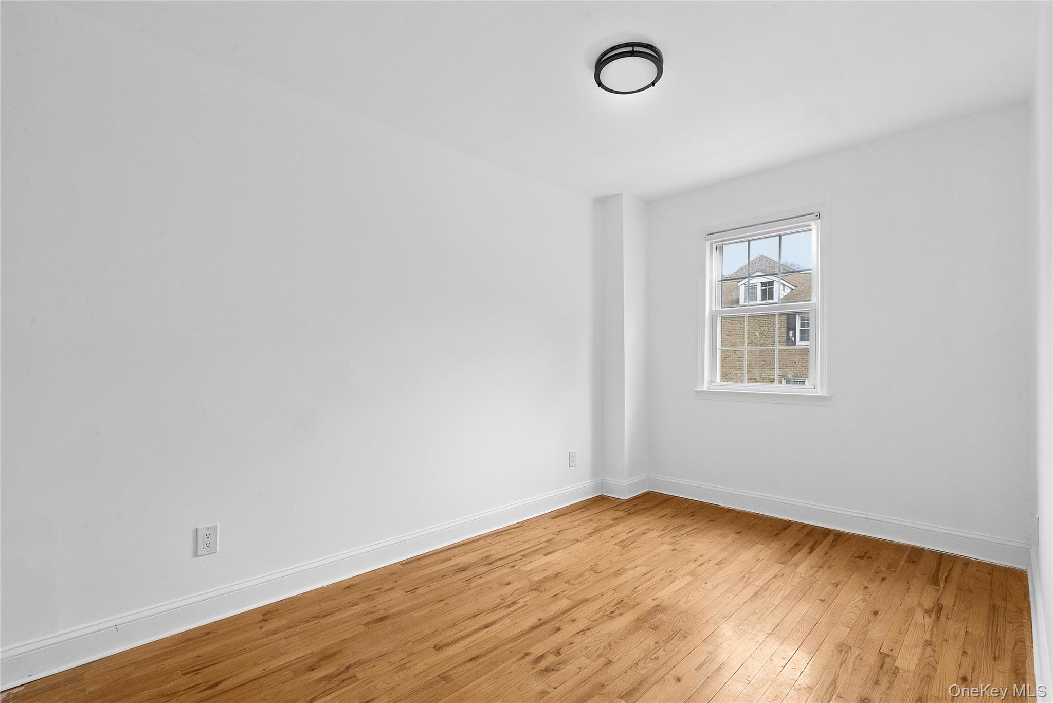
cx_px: 526
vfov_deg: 73.8
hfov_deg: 96.7
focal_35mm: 16
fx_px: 468
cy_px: 352
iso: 1600
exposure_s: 1/20
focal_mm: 16
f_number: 16
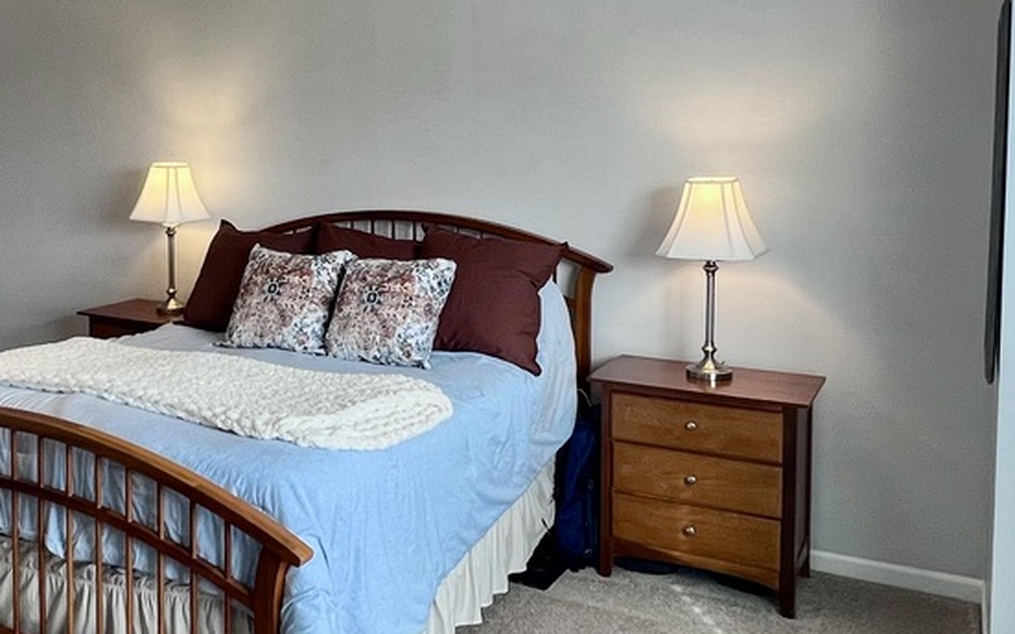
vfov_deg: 34.9
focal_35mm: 36
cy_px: 194
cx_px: 287
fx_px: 996
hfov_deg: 52.3
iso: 100
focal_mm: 1.57
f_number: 1.8
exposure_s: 1/120
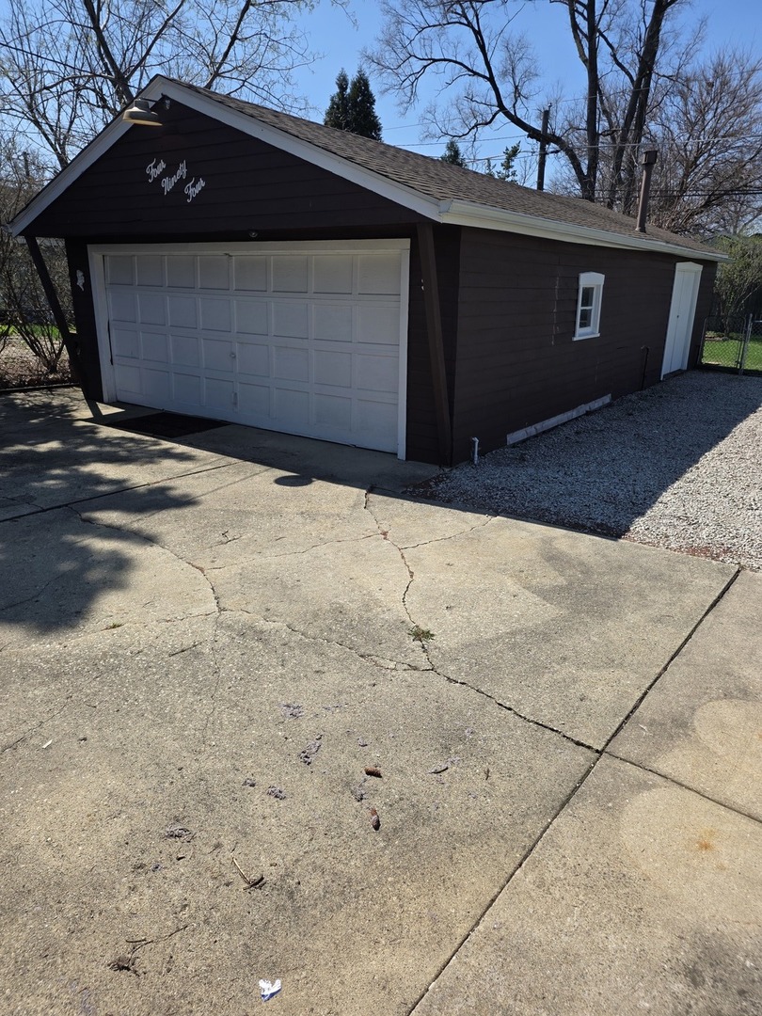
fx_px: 675
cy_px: 508
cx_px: 381
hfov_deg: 58.9
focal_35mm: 23
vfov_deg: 73.9
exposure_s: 1/6150
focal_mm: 6.25
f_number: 1.7
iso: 80
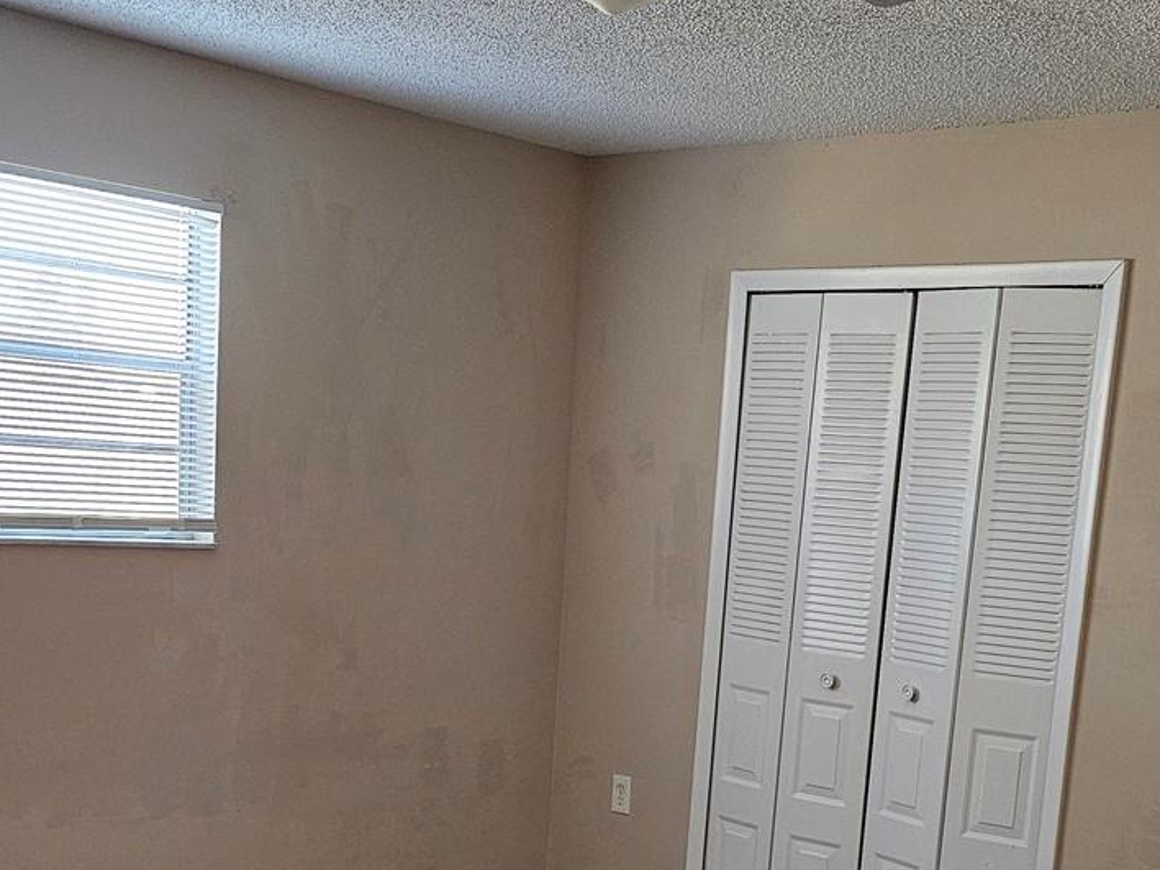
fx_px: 1743
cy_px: 770
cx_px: 673
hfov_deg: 36.7
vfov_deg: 27.1
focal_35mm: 52
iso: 400
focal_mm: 6.3
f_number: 1.7
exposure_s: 1/120
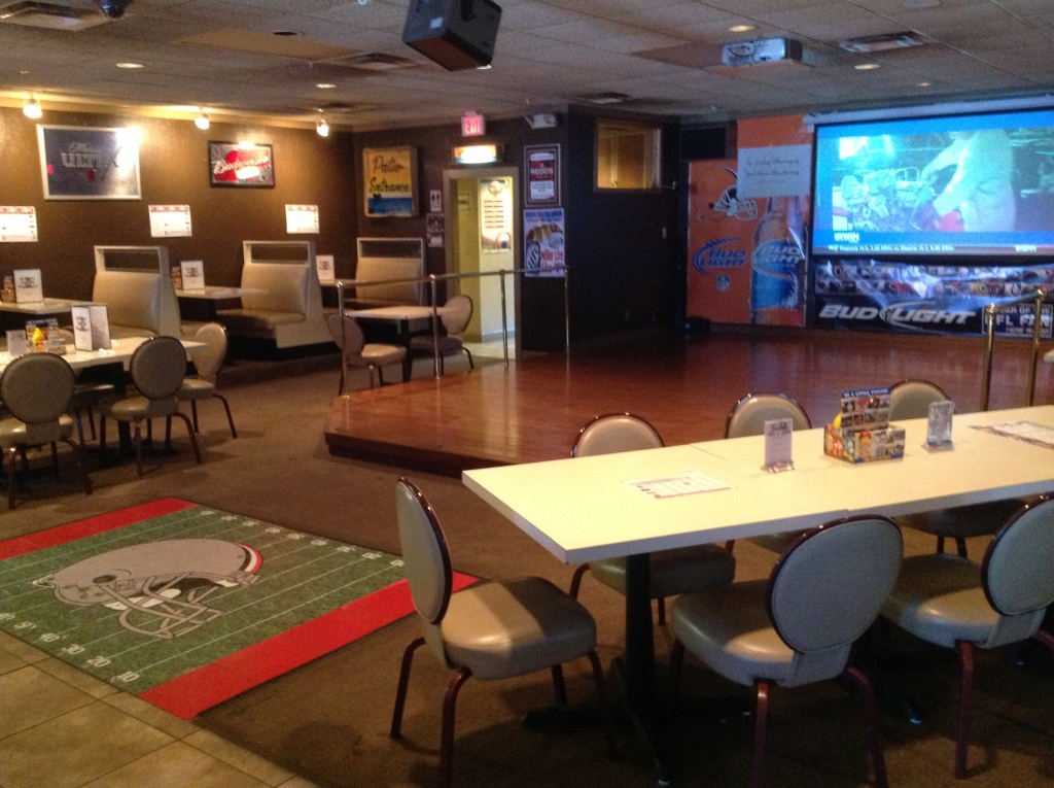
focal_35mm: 35
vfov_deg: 40.6
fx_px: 1064
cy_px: 394
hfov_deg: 52.7
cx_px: 527
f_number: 2.4
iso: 640
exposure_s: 1/15
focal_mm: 4.28
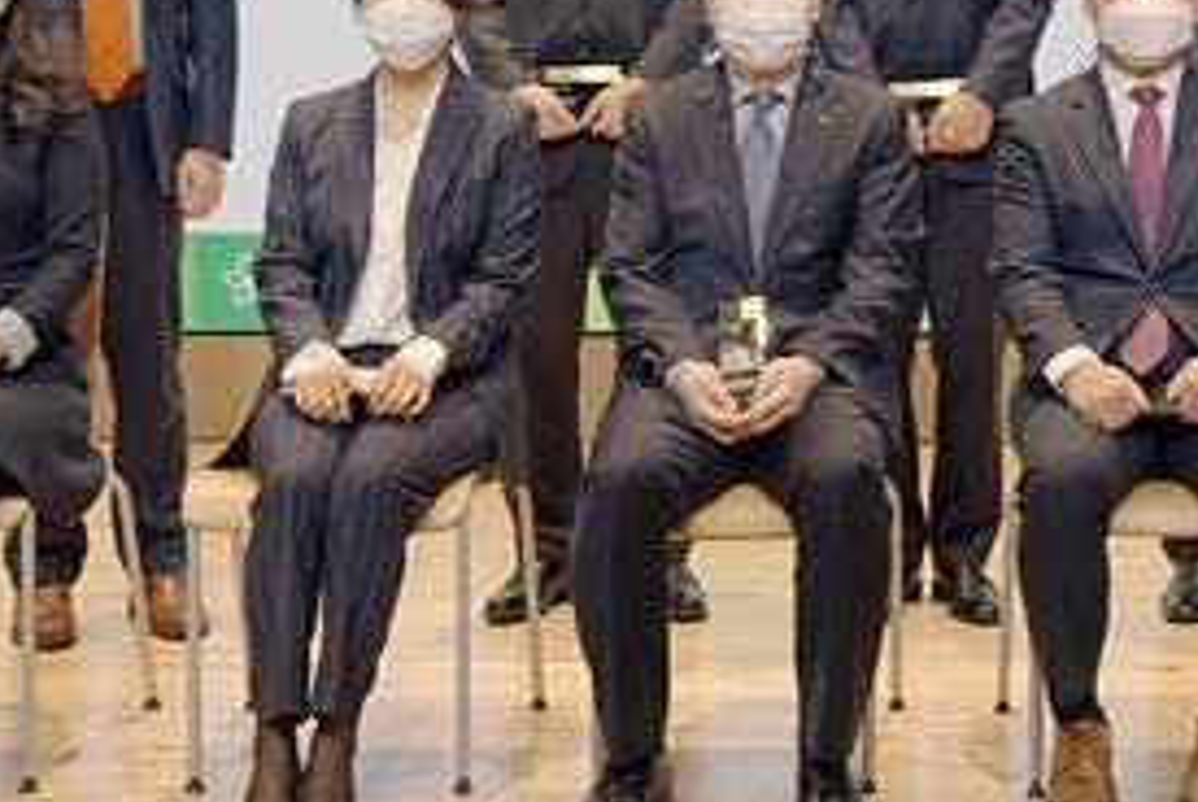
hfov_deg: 25.1
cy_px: -7
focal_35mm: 79
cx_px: 993
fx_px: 2632
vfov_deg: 16.9
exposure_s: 1/160
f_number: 4
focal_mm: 34
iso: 320
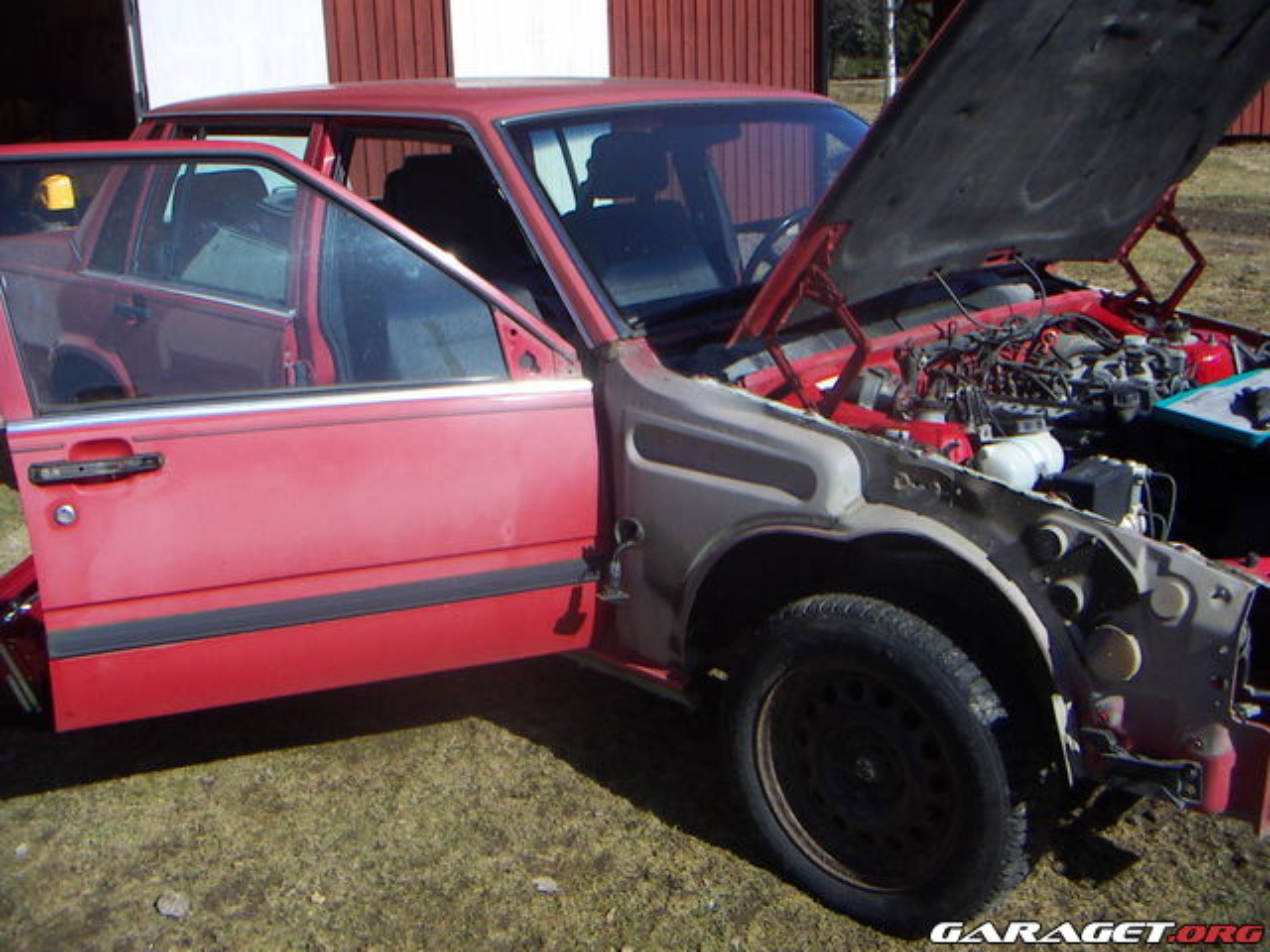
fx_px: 1321
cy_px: 476
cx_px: 635
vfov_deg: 39.7
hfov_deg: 51.4
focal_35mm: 36
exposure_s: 1/250
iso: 50
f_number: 6.7
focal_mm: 4.7
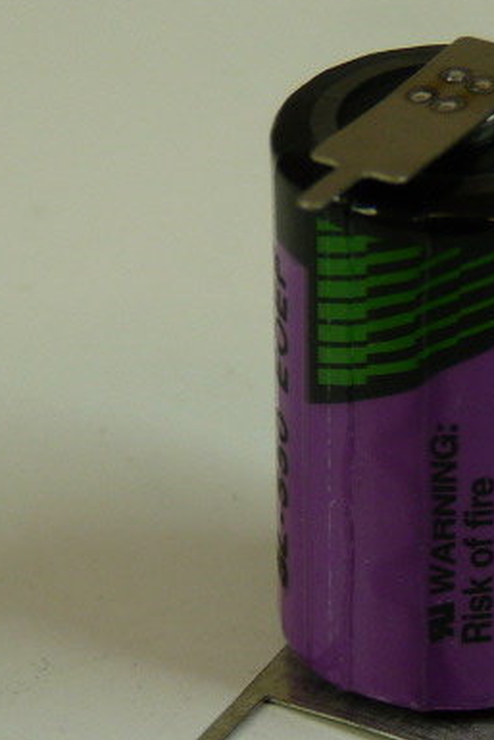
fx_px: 3804
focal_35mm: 185
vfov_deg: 11.1
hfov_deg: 7.4
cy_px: 448
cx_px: 377
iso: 100
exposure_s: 1/60
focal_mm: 10.8
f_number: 3.2
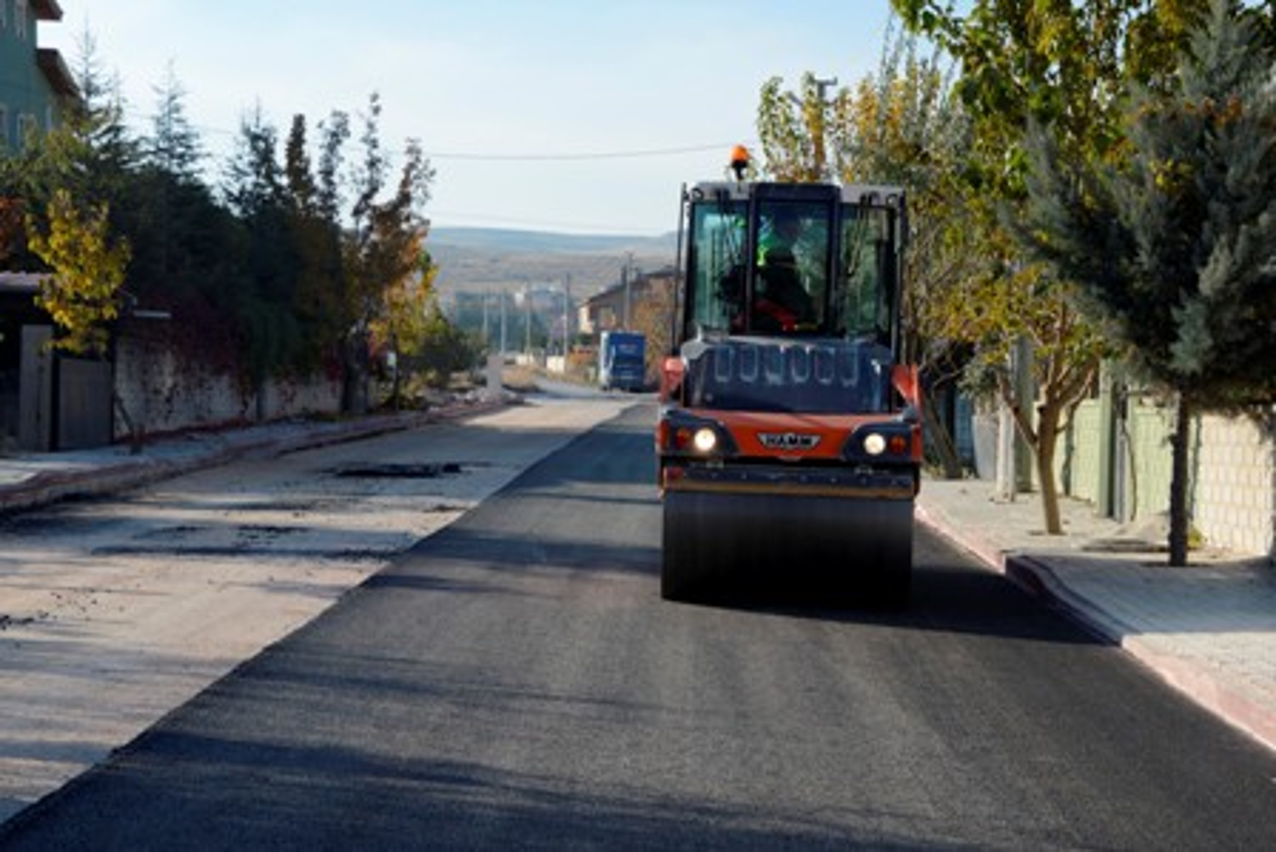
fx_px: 2553
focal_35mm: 72
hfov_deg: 28.1
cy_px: 426
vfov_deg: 18.9
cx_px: 638
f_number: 9
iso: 100
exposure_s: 1/160
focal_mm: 72
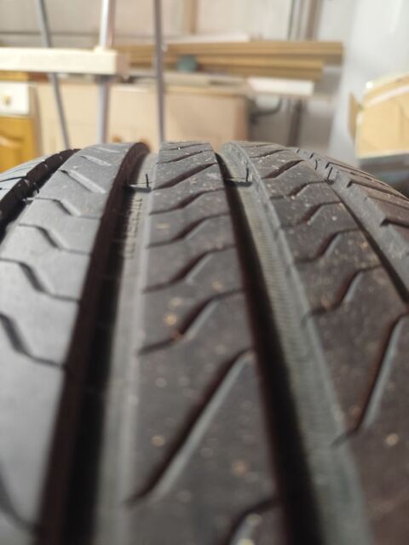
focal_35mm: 23
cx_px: 204
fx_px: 362
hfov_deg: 58.9
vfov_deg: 73.9
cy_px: 272
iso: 1250
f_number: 1.65
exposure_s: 1/20
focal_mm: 6.14
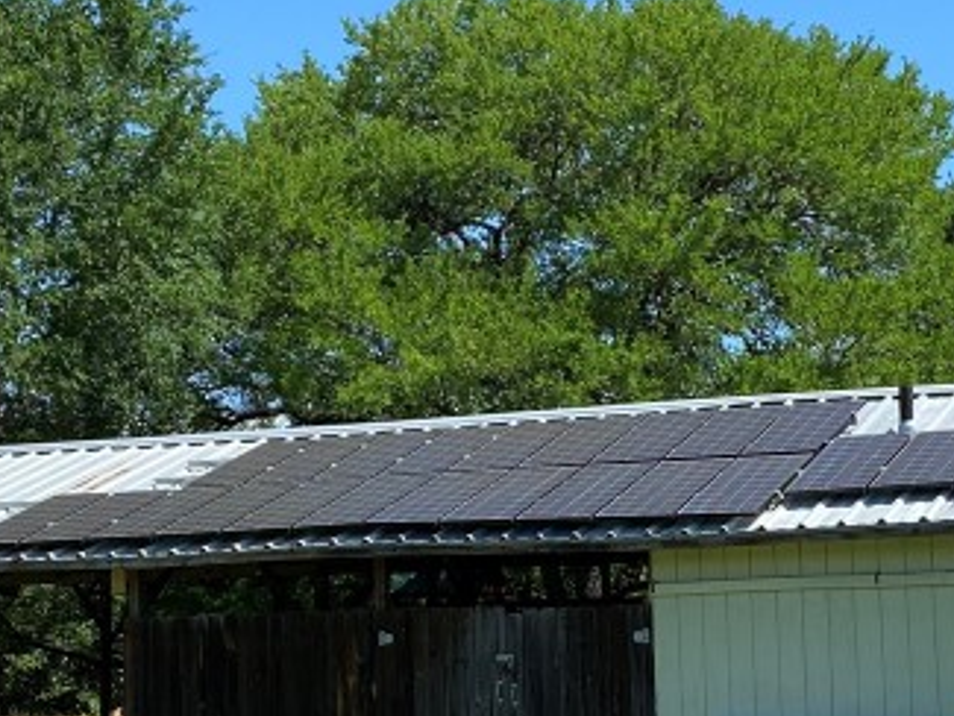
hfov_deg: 23.7
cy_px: 505
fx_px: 2261
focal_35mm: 82
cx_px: 616
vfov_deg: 17.9
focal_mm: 4.25
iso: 32
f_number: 1.8
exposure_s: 1/1608
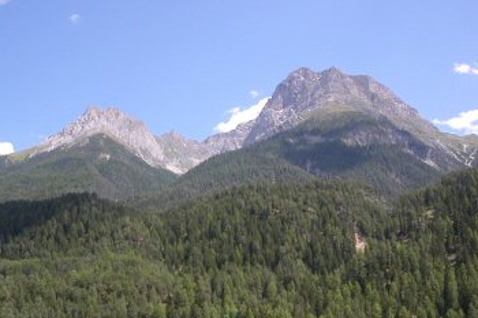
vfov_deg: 30.5
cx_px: 223
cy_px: 150
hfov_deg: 44.5
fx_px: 584
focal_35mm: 44
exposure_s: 1/301
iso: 100
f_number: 4.5
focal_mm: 5.6
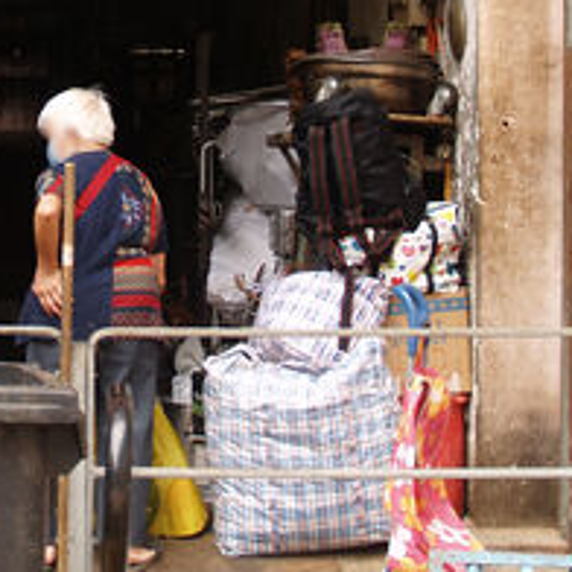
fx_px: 2187
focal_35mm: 117
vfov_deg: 14.7
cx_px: 23
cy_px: 1
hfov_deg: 14.7
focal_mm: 24
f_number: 4.5
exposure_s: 1/60
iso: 100
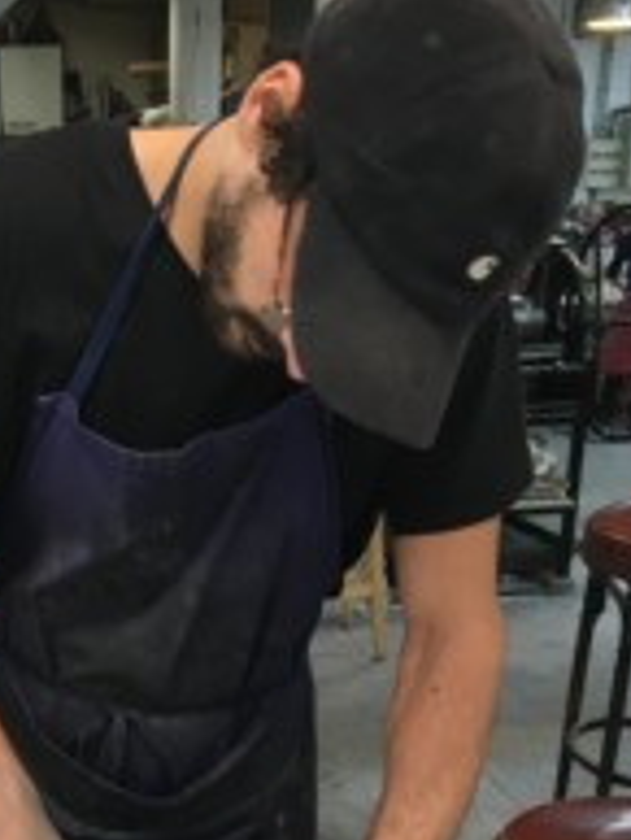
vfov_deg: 34.8
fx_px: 1287
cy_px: 690
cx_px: 94
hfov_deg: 26.8
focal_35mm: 53
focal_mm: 4.15
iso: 80
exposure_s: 1/33
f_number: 2.2
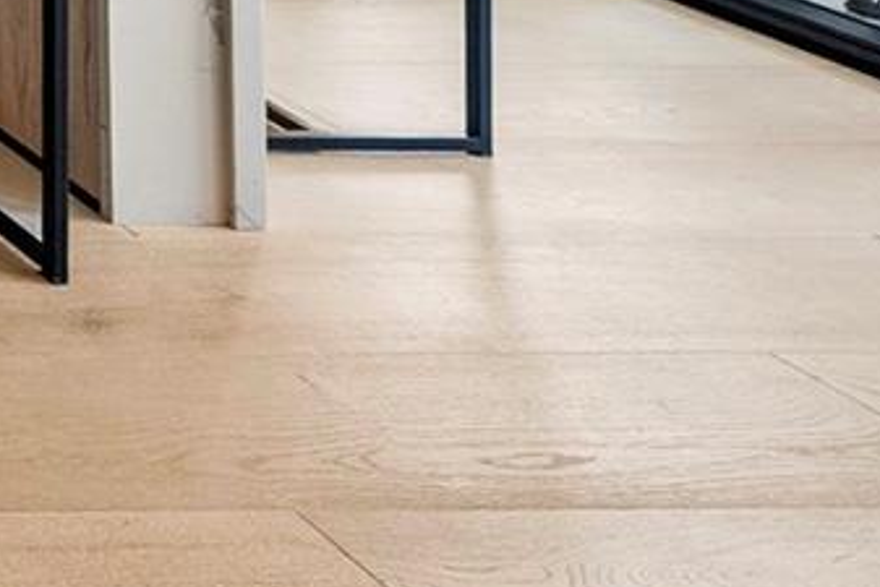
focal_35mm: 57
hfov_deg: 17.0
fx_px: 1394
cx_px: -1065
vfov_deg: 16.6
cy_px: -652
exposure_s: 1/10
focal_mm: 12
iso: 400
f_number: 8
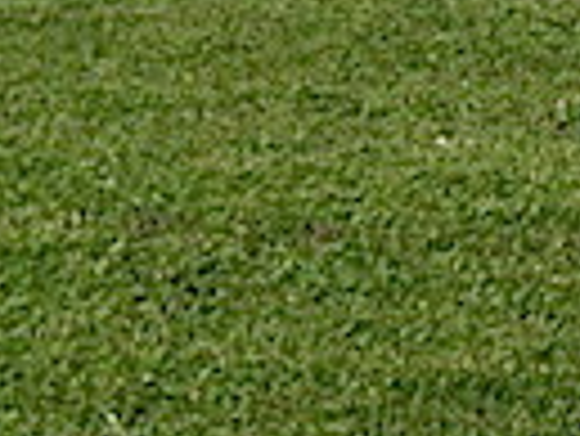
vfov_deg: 8.0
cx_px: 1106
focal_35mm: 174
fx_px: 2918
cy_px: -512
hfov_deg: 10.5
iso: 80
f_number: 7.6
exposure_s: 1/250
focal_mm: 6.3
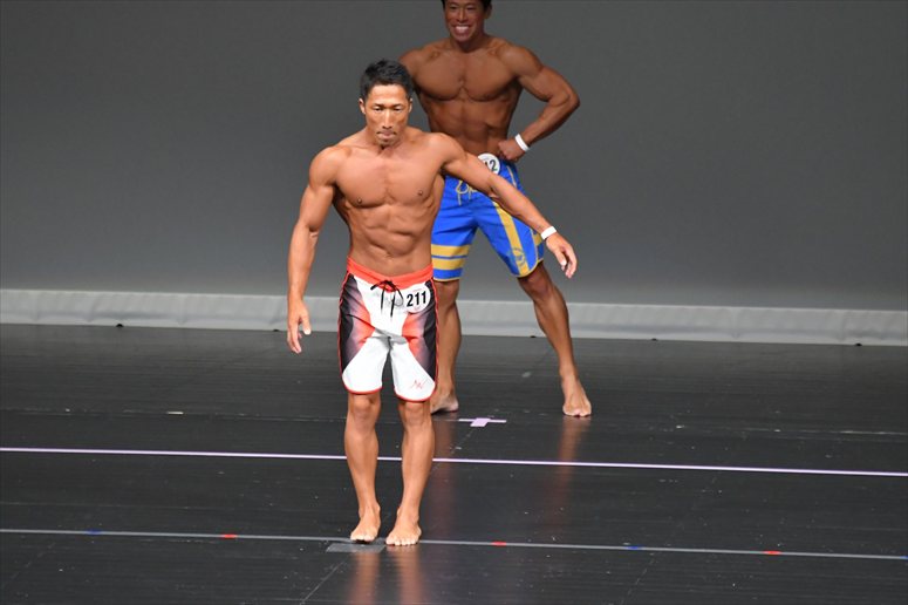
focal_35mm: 375
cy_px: 302
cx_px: 454
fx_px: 9454
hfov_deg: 5.5
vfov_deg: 3.7
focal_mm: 250
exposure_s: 1/400
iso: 5000
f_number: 5.6
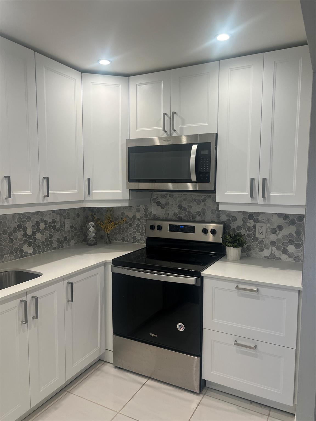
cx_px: 158
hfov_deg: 53.1
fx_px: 316
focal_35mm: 26
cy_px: 210
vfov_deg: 67.3
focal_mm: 5.7
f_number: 1.5
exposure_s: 1/120
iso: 64
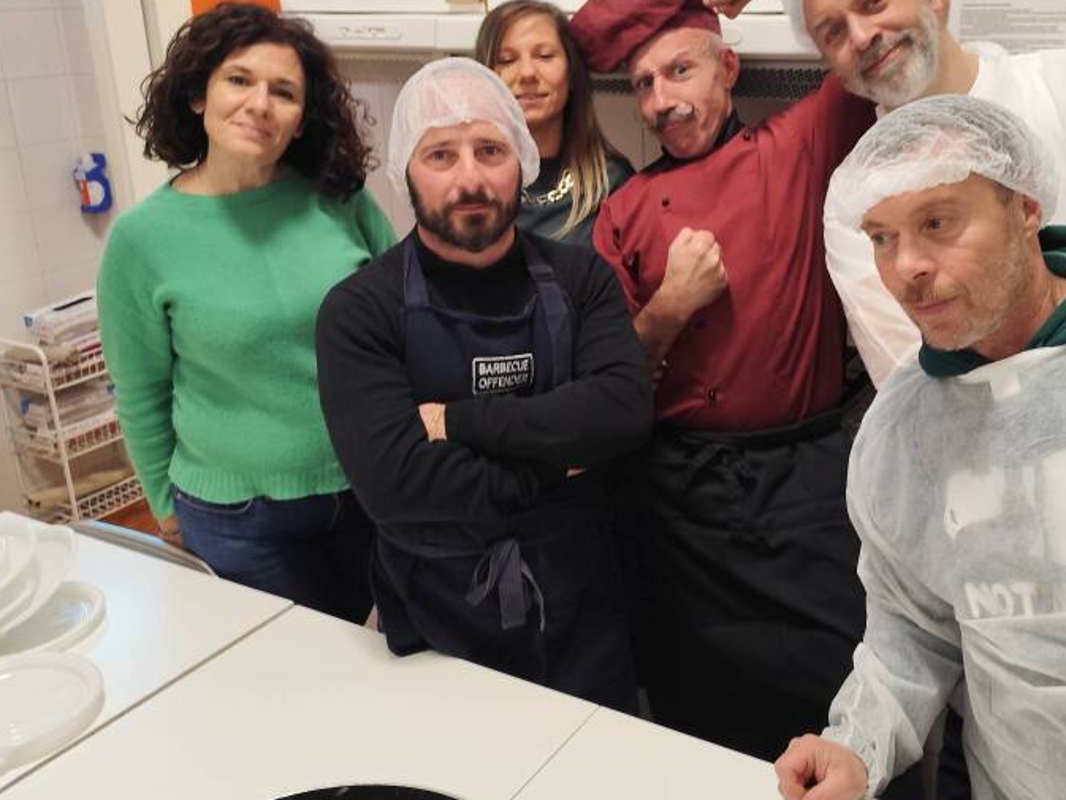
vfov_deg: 40.6
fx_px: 1078
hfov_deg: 52.1
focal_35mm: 35
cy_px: 331
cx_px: 662
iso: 500
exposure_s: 1/25
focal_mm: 6.19
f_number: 1.65
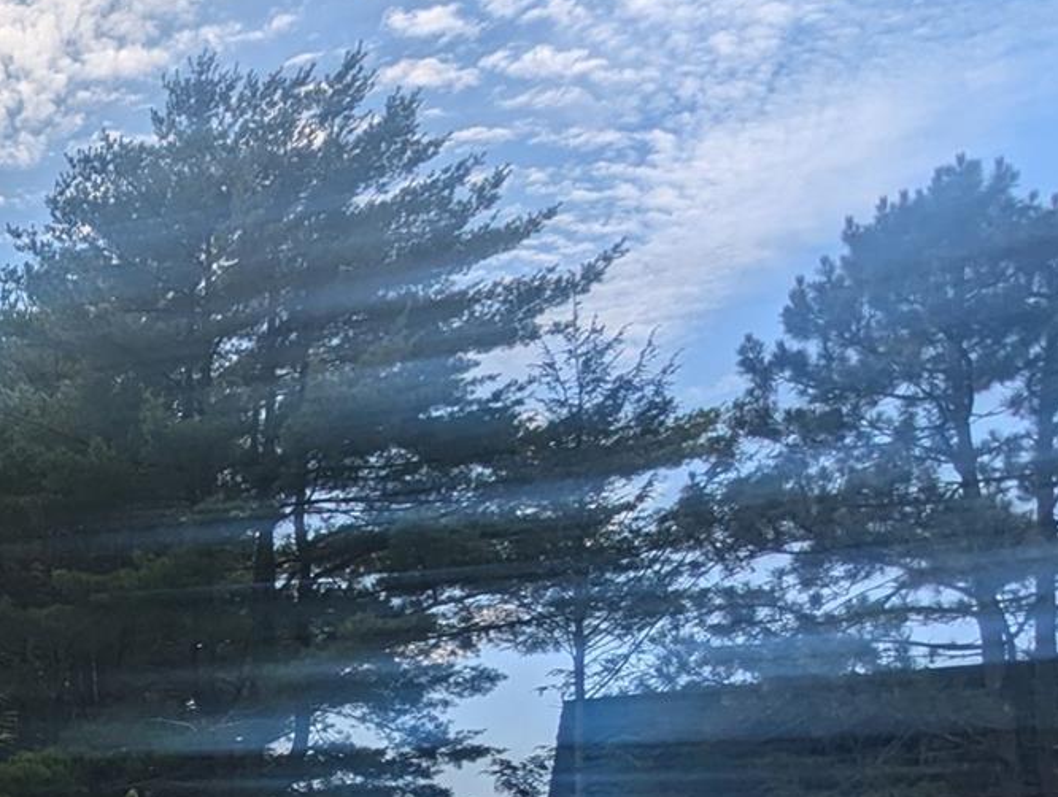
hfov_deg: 27.0
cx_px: -542
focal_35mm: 49
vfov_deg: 27.4
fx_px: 1500
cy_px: 868
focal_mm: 2.35
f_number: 2.2
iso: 33
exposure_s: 1/3597
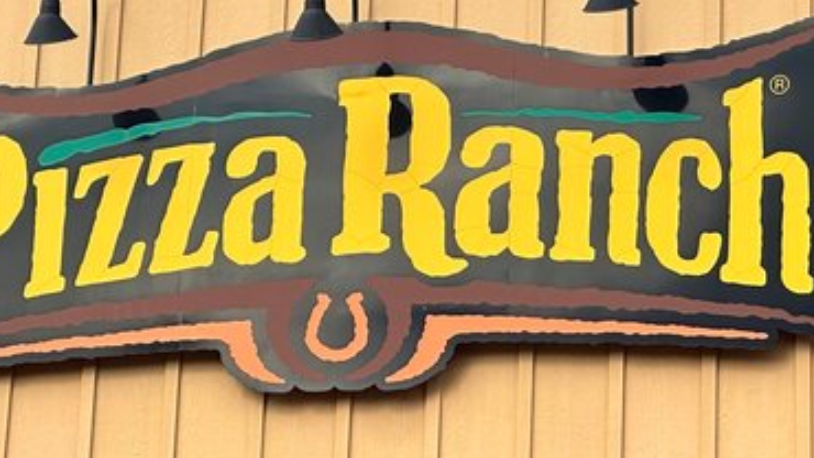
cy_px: 257
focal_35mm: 143
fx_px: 3086
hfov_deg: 15.0
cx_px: 421
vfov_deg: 8.5
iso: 32
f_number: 2.8
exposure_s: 1/433
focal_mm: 9
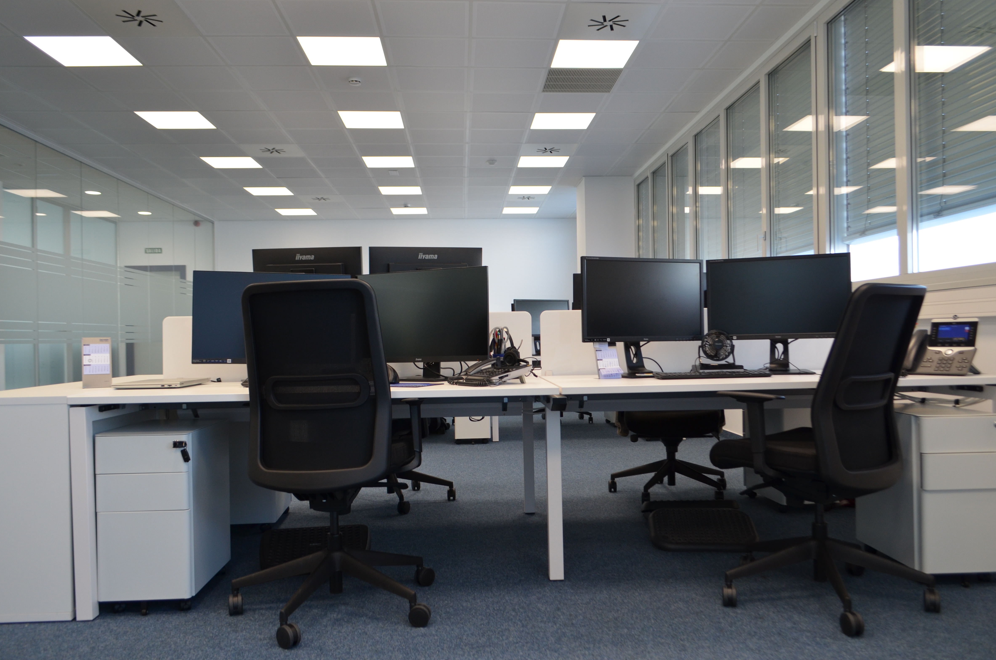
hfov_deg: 65.6
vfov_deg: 46.2
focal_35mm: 28
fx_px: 773
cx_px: 494
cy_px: 323
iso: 400
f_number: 4.5
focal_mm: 18
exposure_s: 1/80
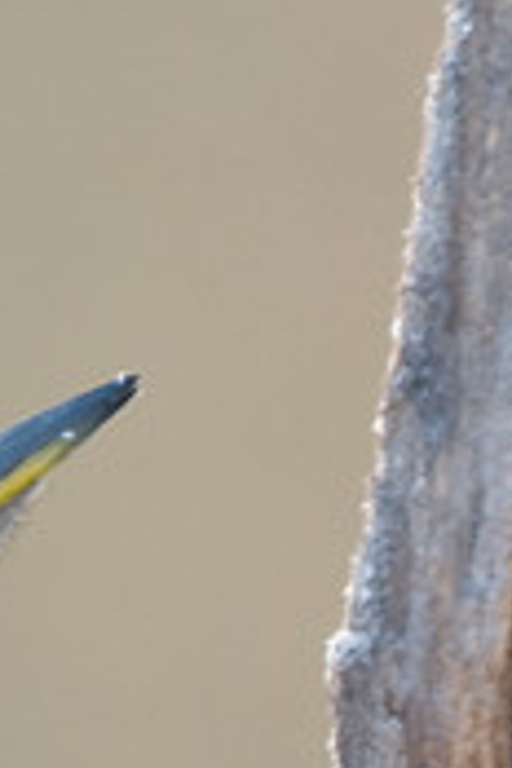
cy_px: 737
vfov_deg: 0.5
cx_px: 814
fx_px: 92003
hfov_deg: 0.3
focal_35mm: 4313
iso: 400
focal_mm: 500
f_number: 4
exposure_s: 1/160
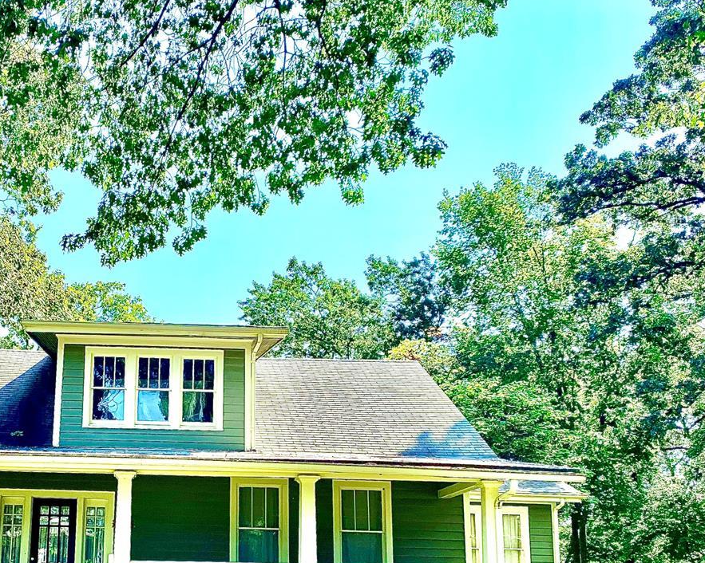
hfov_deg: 39.2
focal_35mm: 46
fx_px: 960
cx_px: 172
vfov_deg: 32.2
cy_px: 407
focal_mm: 4.25
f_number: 1.8
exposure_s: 1/1025
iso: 32
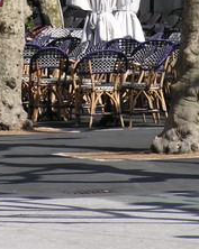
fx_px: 4102
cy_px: -27
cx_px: 81
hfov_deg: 2.8
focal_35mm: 556
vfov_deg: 3.5
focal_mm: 31.5
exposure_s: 1/400
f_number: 5.6
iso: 50
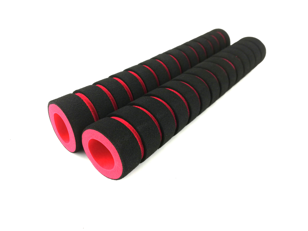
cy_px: 116
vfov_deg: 53.1
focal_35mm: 26
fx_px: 231
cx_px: 154
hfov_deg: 67.3
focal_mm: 3.81
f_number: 2.2
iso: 50
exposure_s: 1/112
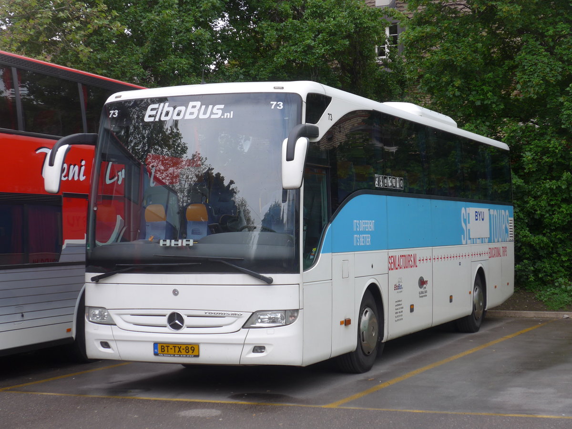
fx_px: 1223
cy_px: 214
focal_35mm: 74
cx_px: 286
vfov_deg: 19.9
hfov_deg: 26.3
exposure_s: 1/80
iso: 100
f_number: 4.2
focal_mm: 15
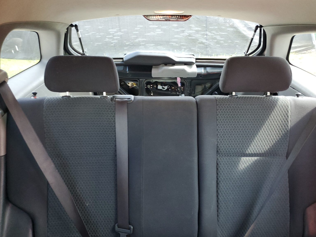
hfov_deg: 65.3
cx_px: 161
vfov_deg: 51.4
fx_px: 246
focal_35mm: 27
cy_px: 120
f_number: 1.5
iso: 128
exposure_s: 1/60.2
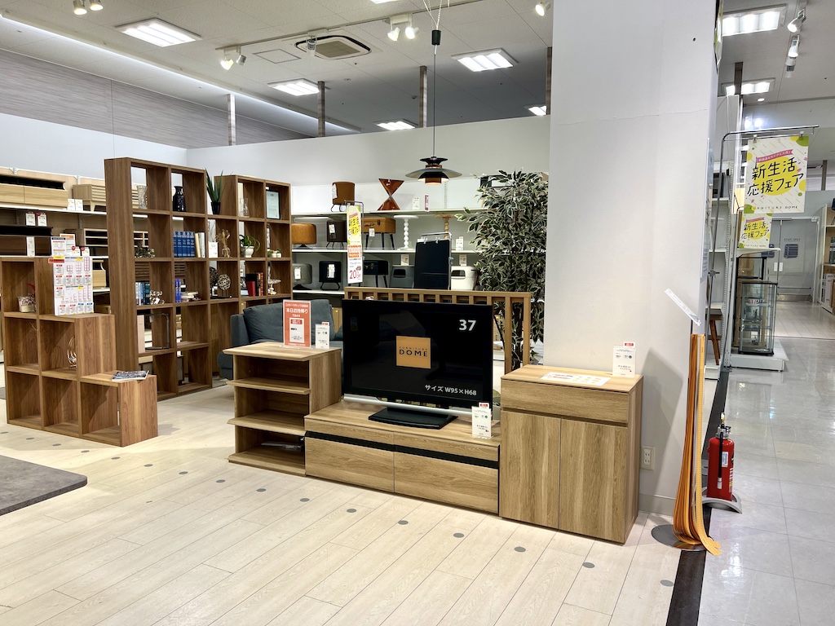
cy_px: 313
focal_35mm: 26
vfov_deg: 53.1
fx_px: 627
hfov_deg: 67.3
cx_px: 418
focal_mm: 5.7
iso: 40
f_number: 1.5
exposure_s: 1/121
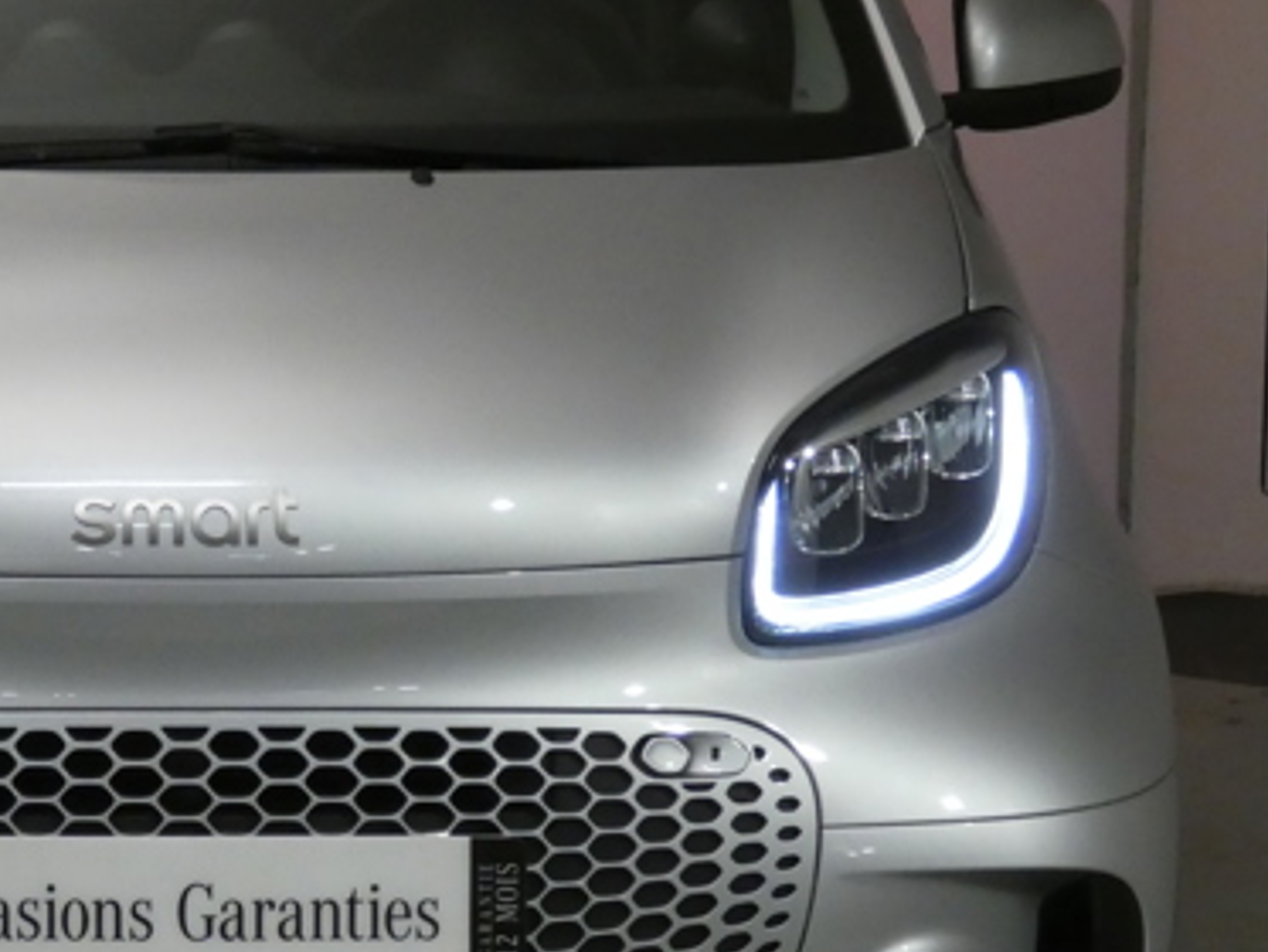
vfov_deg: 12.6
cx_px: 177
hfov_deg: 16.5
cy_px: 493
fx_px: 4324
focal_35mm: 118
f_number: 4
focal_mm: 9.9
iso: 640
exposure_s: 1/80
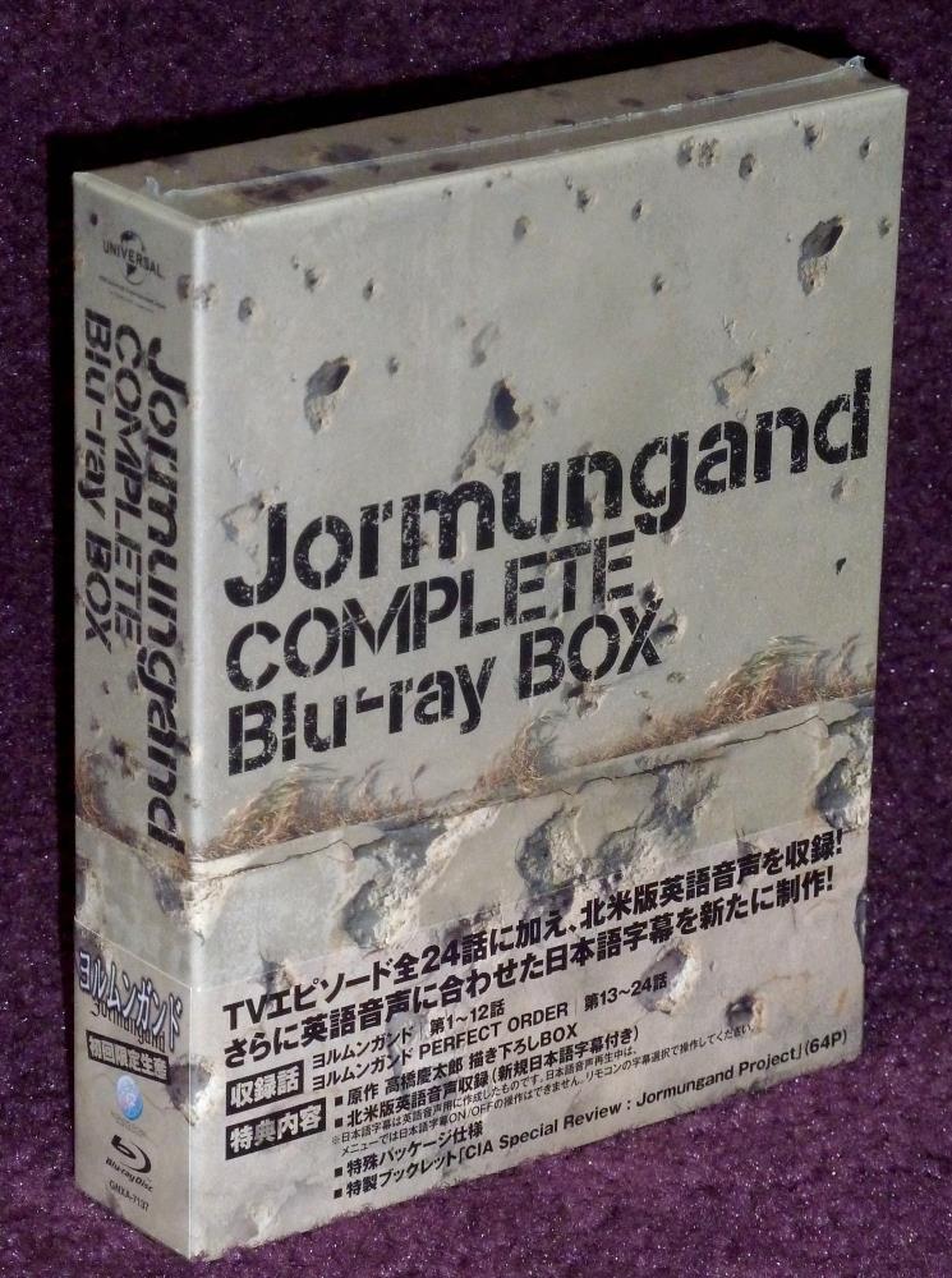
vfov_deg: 15.4
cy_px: 639
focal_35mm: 128
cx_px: 476
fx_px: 4714
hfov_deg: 11.5
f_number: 4.4
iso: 320
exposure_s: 1/40
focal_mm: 21
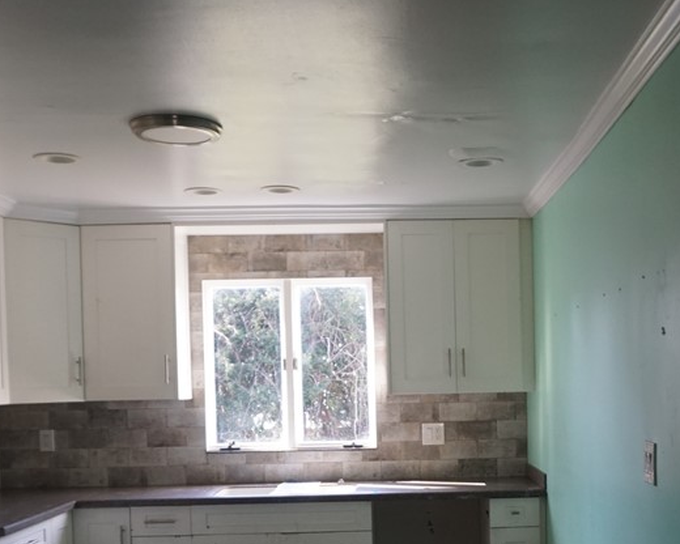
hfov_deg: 39.2
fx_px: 946
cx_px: 443
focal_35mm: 47
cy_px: 418
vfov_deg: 31.4
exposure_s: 1/160
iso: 800
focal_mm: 16
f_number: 4
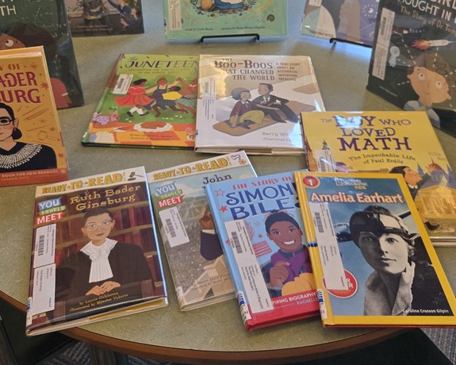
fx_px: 540
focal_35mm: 40
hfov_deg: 45.8
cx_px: 237
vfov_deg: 36.3
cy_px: 84
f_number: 1.8
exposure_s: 1/180
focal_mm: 5.4
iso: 200
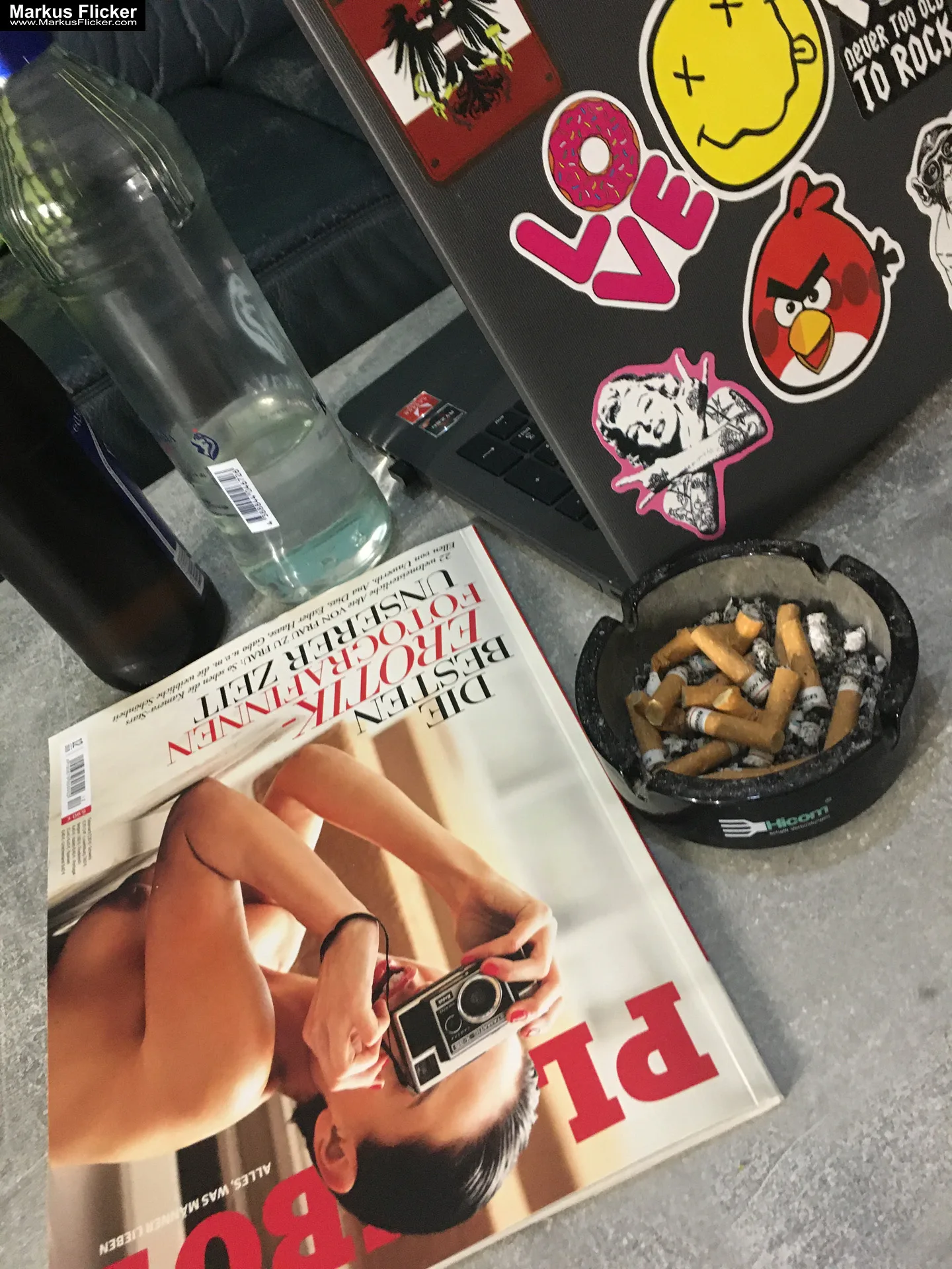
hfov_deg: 48.2
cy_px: 634
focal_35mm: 29
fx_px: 1063
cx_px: 476
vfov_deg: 61.7
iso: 200
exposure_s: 1/17
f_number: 2.2
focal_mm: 4.15
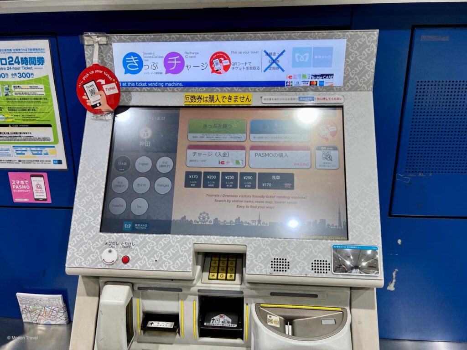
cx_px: 234
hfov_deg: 67.3
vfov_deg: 53.1
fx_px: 351
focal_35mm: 26
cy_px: 175
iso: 40
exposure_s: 1/100
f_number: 1.5
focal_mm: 5.7
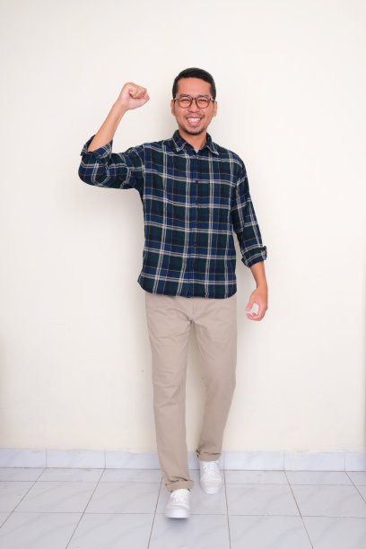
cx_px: 183
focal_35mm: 35
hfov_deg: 37.9
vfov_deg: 54.4
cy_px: 274
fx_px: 534
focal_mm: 23
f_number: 7.1
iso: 200
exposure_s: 1/100
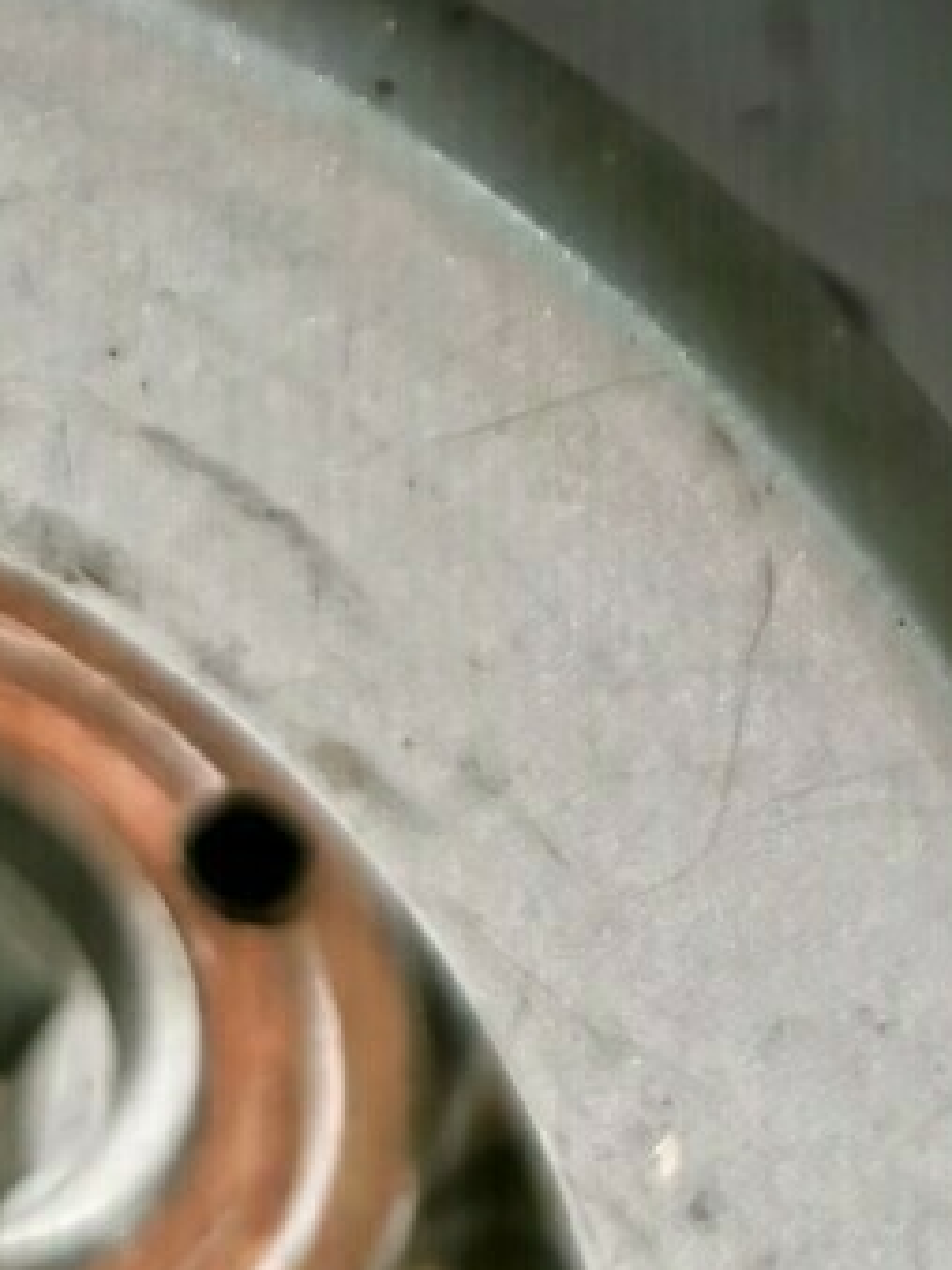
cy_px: -937
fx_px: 3743
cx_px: 1124
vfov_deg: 16.5
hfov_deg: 14.1
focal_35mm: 102
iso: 80
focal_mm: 5.56
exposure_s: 1/100
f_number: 1.6
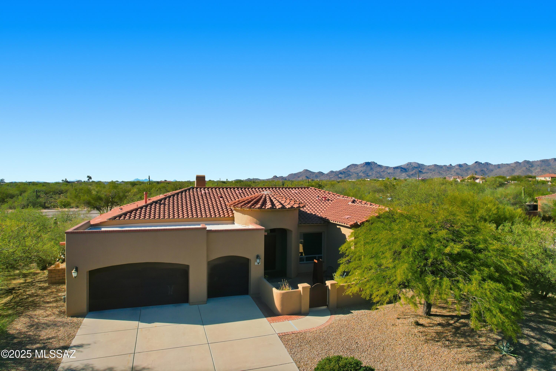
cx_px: 278
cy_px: 186
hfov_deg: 78.6
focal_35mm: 22
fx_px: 340
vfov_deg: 57.2
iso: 100
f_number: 2.8
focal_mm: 8.4
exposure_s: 1/3200
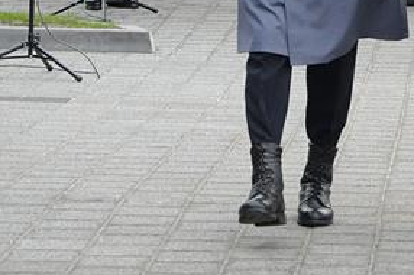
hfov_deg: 7.0
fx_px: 3377
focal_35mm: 294
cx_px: 520
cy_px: -96
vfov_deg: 4.6
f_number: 8
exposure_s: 1/160
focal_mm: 66
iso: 1600
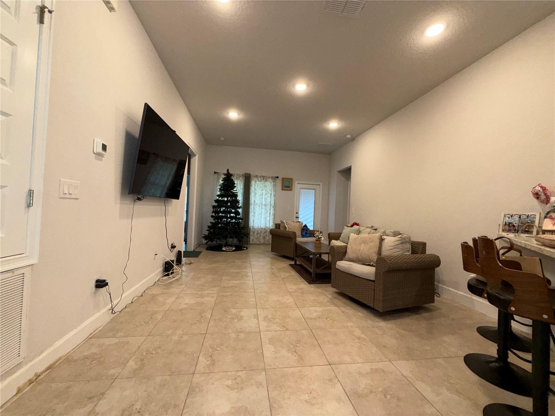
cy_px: 208
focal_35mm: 14
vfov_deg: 85.7
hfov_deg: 102.1
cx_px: 278
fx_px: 224
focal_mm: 2.22
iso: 125
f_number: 2.2
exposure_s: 1/60
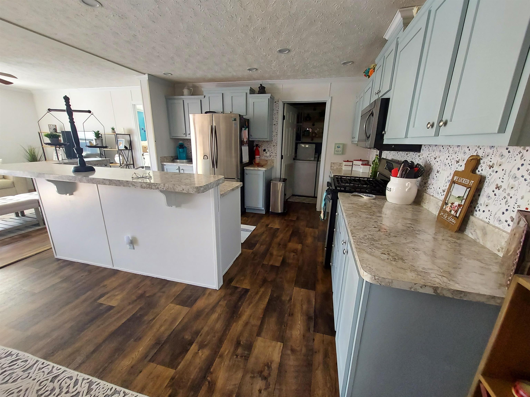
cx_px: 265
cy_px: 198
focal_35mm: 13
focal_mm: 1.74
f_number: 2.2
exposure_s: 1/60
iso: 250
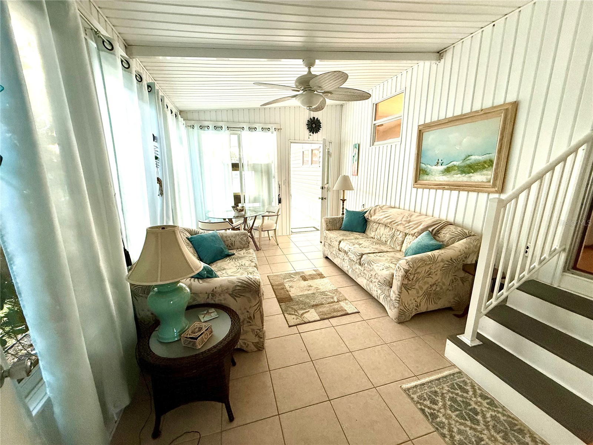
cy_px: 222
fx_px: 240
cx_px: 296
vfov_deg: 85.7
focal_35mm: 14
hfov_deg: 102.1
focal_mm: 2.22
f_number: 2.2
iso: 250
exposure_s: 1/120
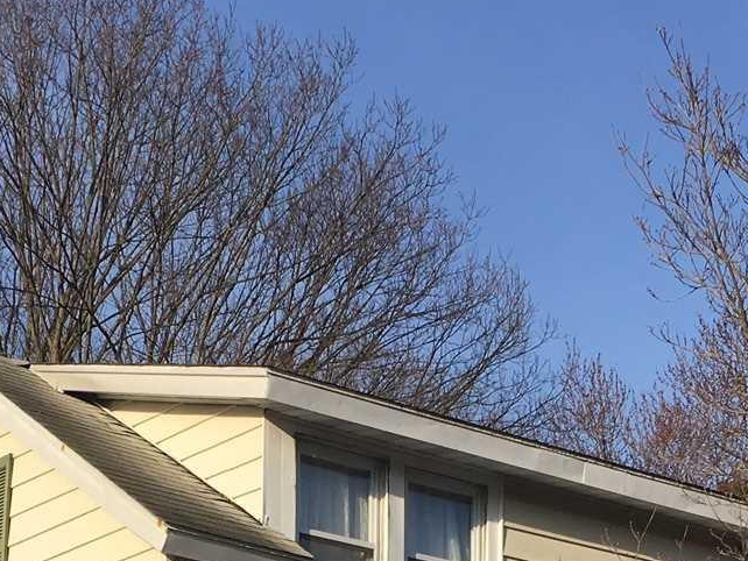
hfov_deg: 21.5
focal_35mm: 91
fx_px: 1967
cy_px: 853
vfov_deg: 15.0
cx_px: 330
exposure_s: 1/1350
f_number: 2.2
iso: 25
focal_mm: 4.15
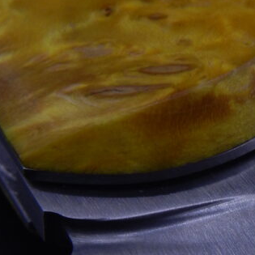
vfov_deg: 9.4
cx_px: 202
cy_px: 158
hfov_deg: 9.3
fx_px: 1559
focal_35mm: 187
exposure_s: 1/30
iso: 140
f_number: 4.2
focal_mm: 11.7
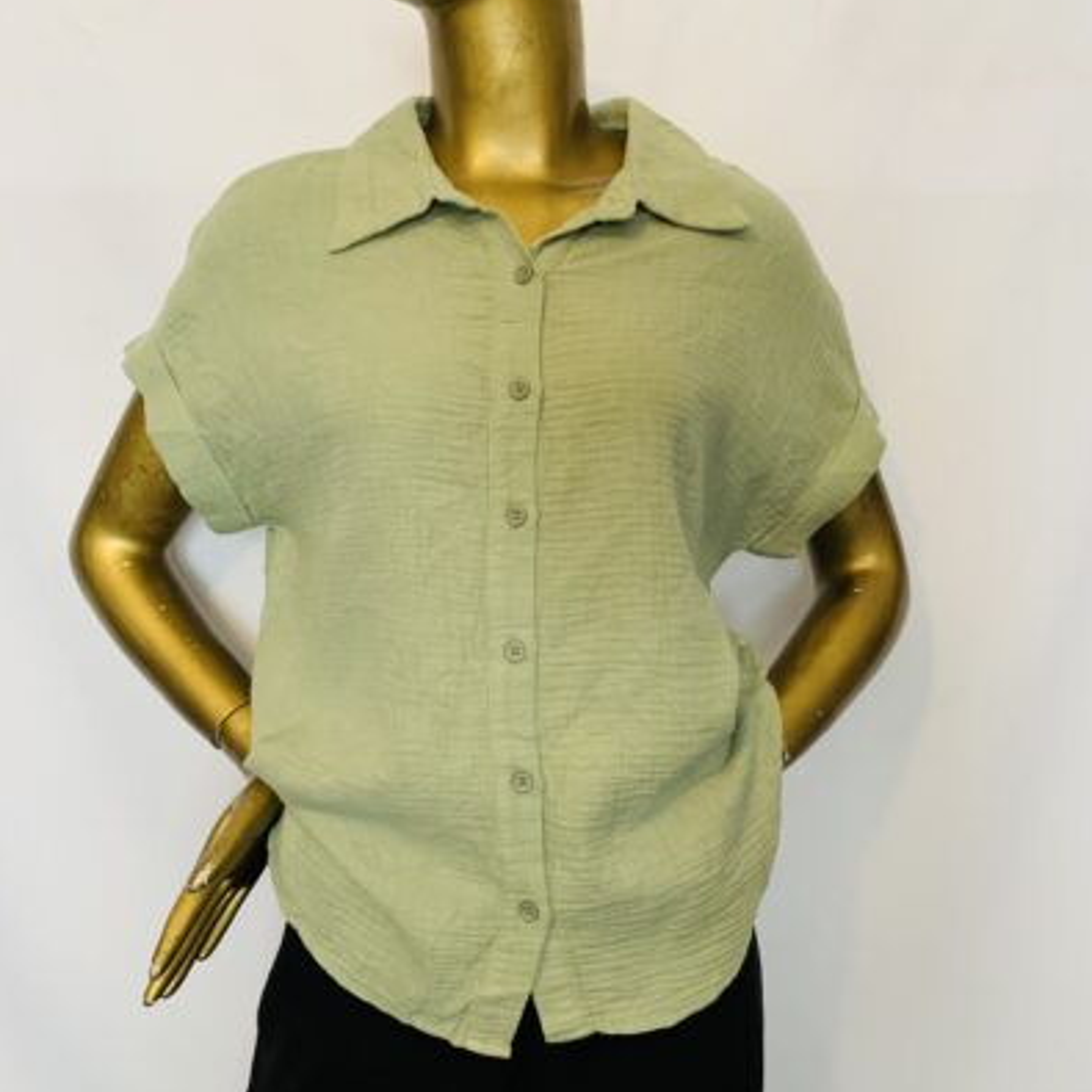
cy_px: 560
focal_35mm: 31
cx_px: 545
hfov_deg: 52.5
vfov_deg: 52.5
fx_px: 1106
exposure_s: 1/50
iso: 160
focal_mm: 4.25
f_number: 1.8
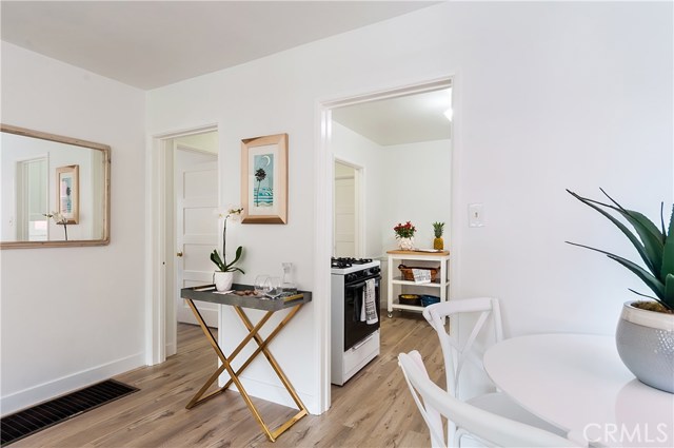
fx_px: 337
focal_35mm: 18
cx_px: 337
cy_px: 224
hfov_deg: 90.1
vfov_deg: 67.2
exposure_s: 1/5
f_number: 14
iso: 200
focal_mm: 12
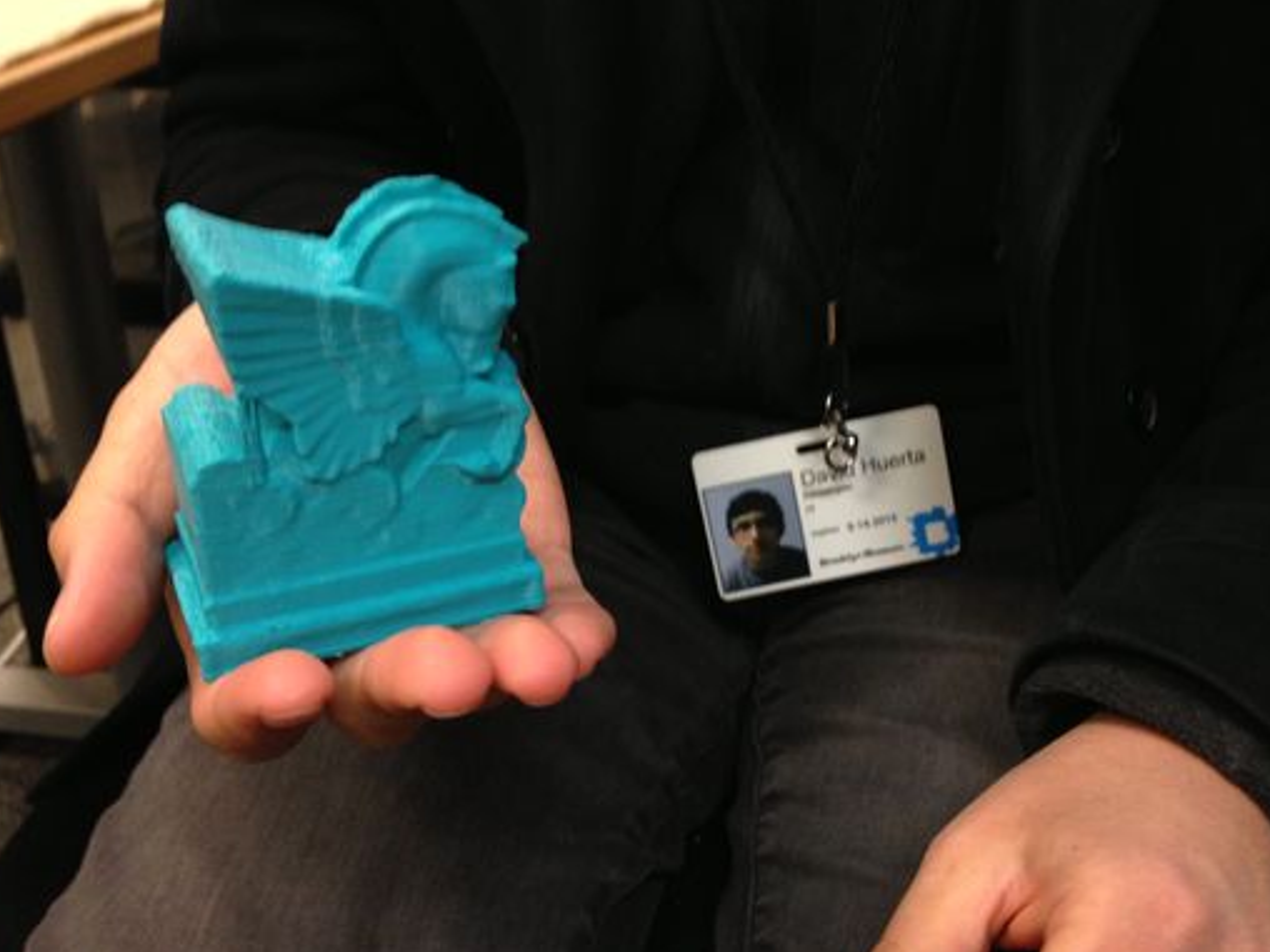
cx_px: 670
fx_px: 1431
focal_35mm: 39
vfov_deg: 36.8
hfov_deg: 47.8
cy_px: 467
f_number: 2.4
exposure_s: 1/20
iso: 160
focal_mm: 4.13
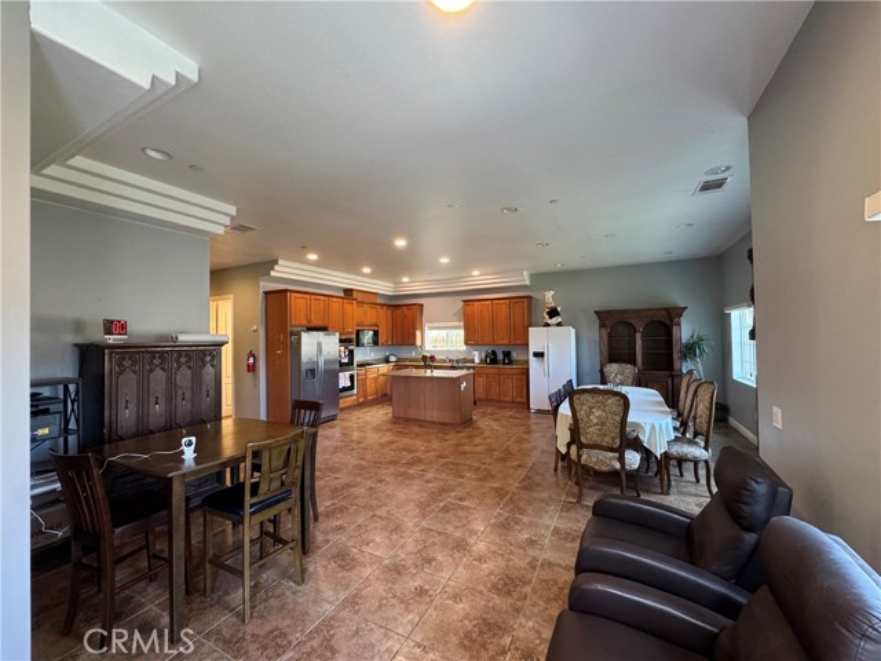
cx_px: 440
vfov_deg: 85.7
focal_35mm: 14
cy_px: 330
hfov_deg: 102.1
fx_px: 356
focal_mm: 2.22
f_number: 2.2
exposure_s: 1/60
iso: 250
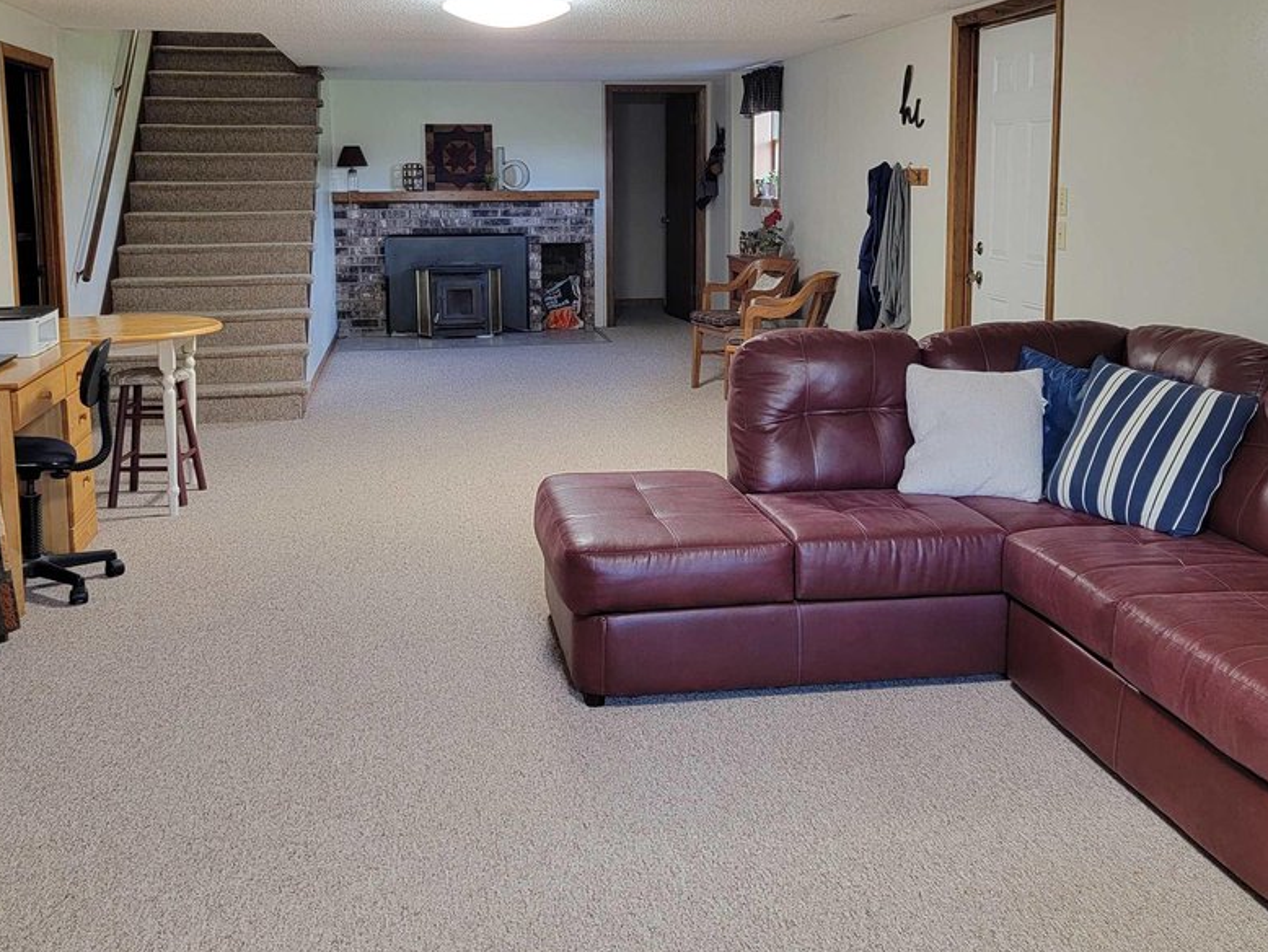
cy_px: 316
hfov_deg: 50.1
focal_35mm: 37
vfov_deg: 38.2
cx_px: 644
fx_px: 1356
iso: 250
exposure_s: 1/40
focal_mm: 6.7
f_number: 1.8
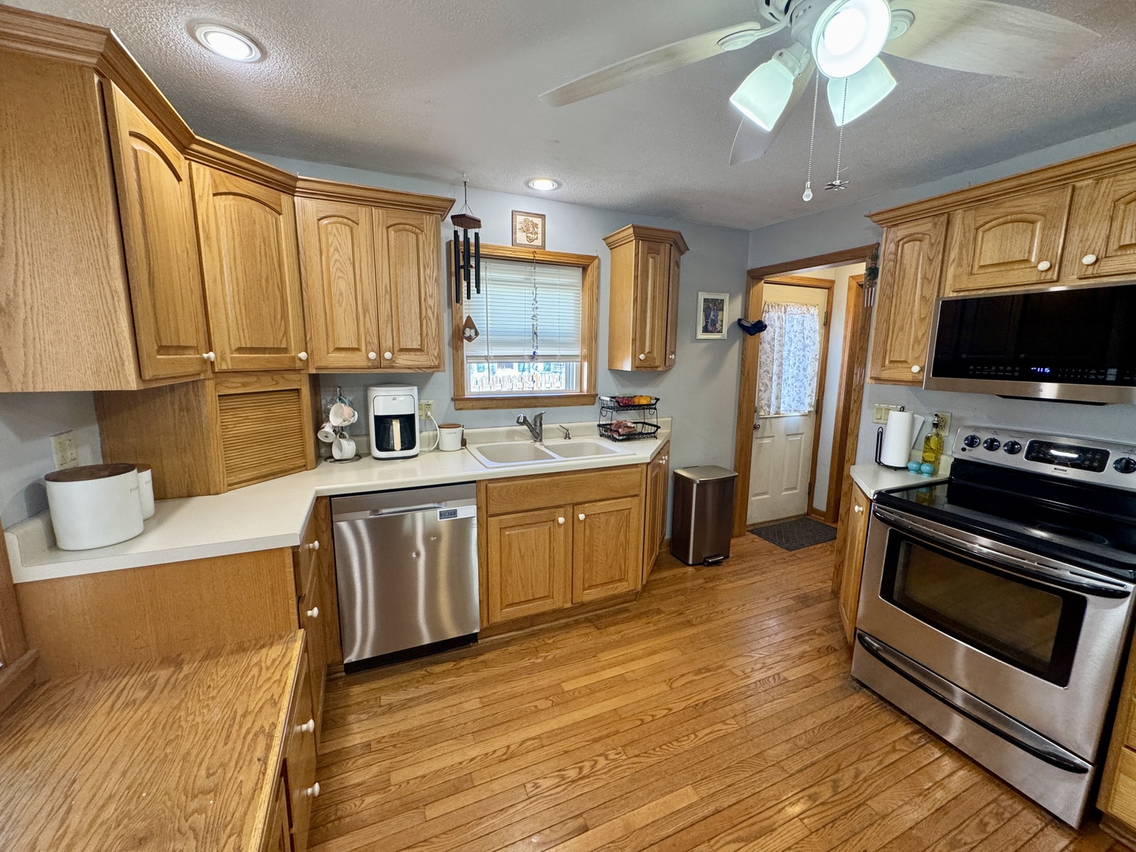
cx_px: 568
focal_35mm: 14
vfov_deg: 85.7
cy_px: 426
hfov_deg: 102.1
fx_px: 459
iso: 250
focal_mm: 2.22
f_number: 2.2
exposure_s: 1/120
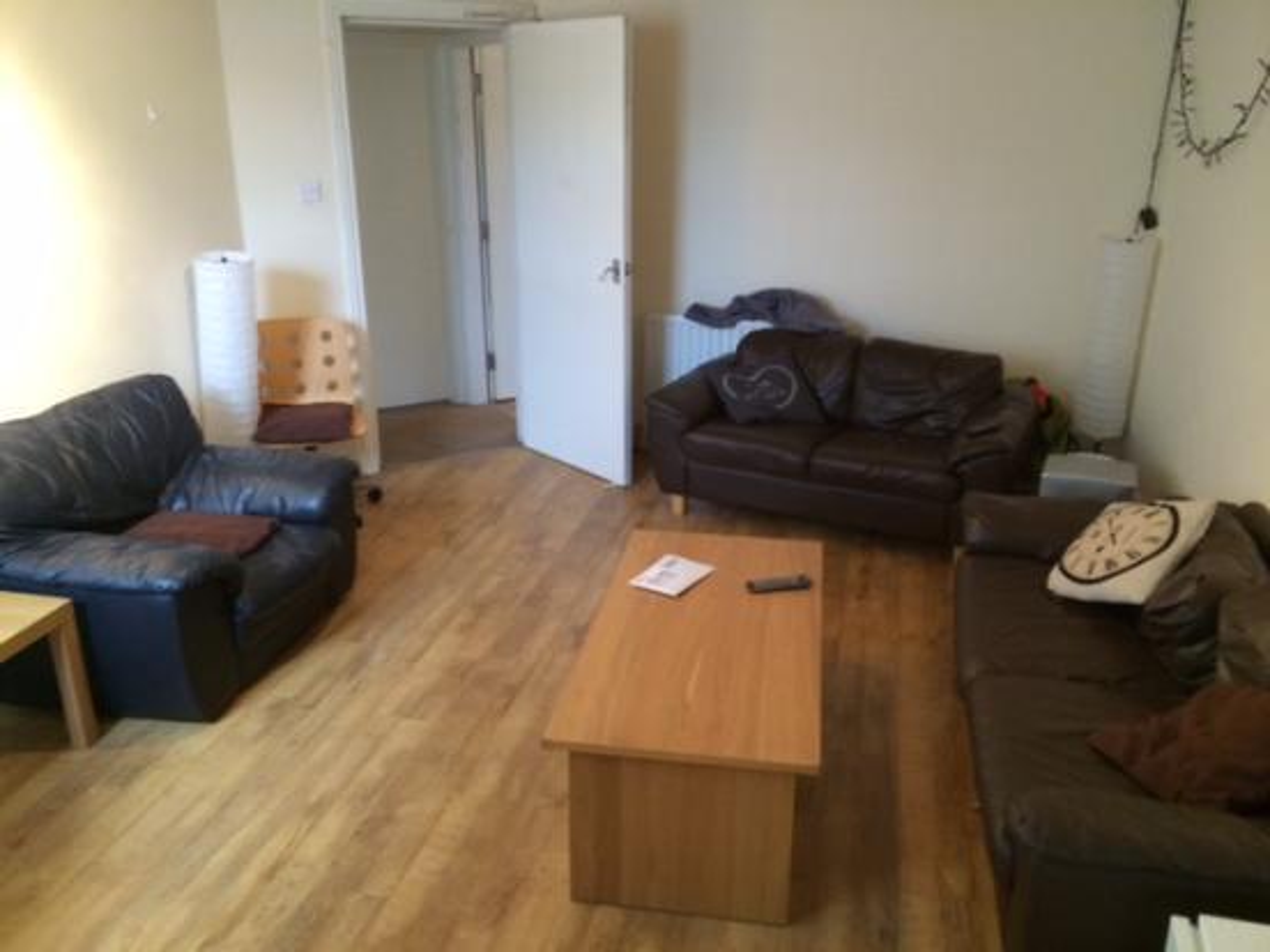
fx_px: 1101
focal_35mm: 30
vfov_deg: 46.8
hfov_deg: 60.0
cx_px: 635
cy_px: 476
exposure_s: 1/24
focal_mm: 4.12
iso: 320
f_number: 2.2
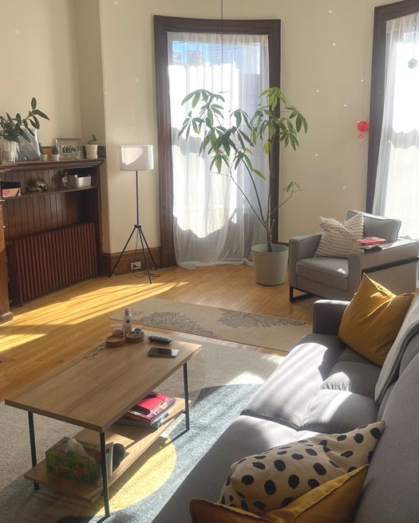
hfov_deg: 48.5
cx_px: 227
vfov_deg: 58.3
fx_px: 465
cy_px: 210
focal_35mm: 30
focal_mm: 5.1
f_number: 1.6
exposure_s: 1/512
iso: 32
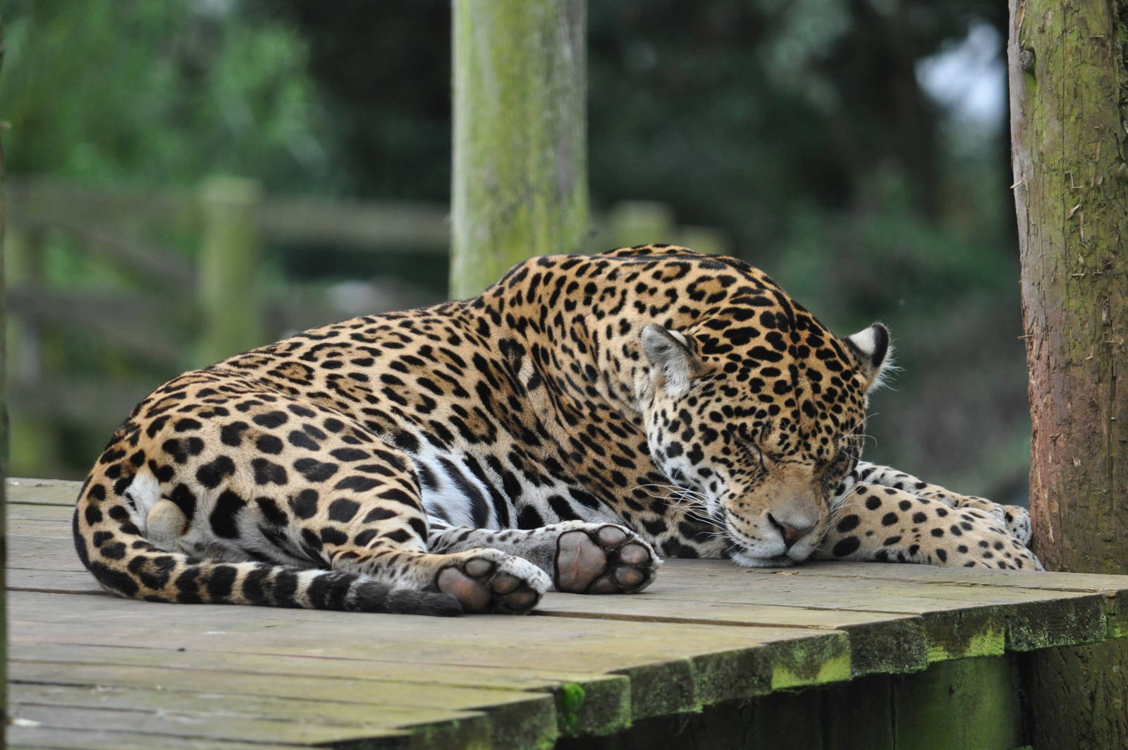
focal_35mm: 450
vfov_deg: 3.0
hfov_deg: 4.6
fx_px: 14084
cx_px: 564
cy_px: 375
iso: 800
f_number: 5.6
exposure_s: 1/1000
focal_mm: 300
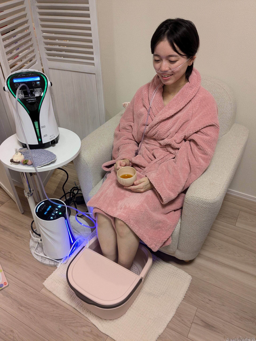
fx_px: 266
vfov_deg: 65.3
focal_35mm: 27
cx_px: 128
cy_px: 170
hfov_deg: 51.4
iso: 148
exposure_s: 1/25
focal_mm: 4.38
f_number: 1.73
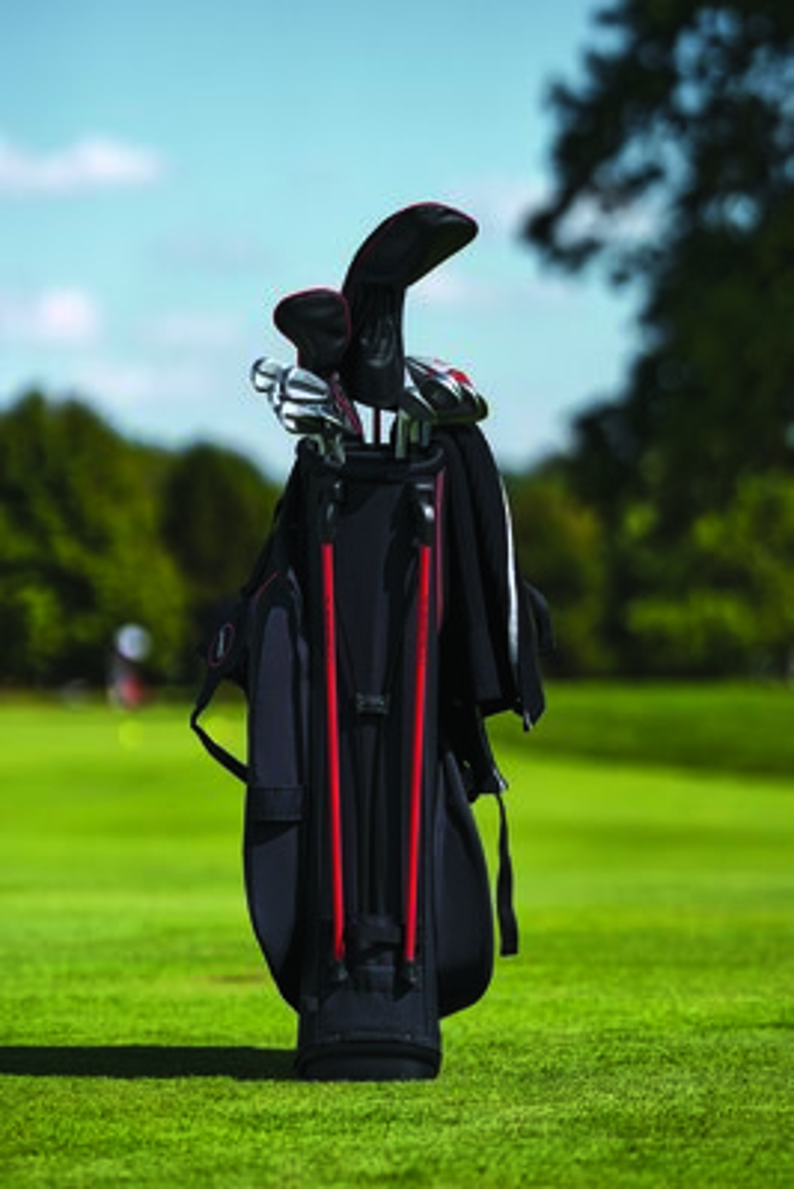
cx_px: 397
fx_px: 4462
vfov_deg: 15.2
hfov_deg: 10.2
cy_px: 594
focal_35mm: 135
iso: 160
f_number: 2.8
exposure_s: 1/5000
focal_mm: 135
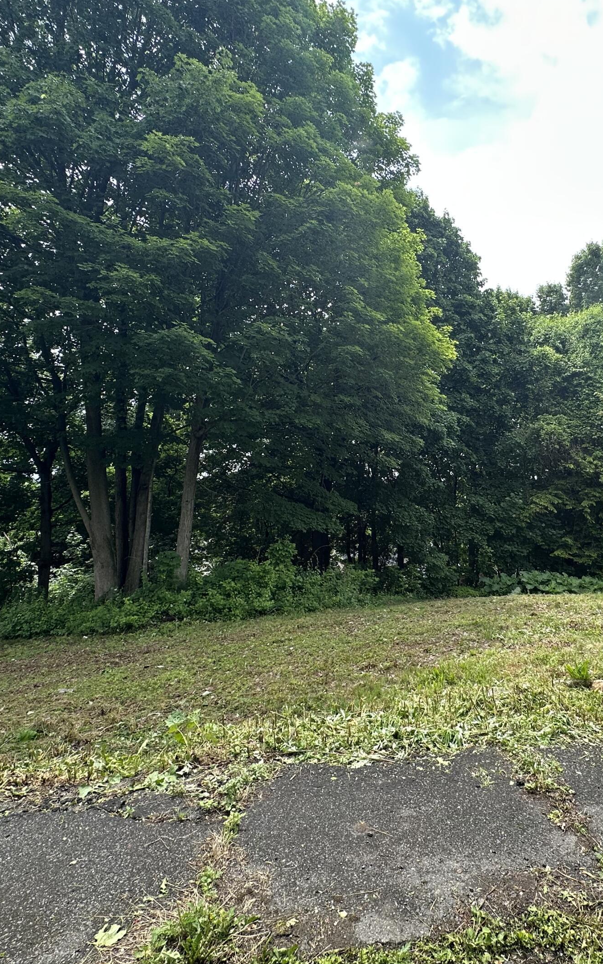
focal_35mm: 21
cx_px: 417
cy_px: 461
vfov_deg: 82.2
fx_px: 552
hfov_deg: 55.7
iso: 40
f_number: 2.2
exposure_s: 1/341
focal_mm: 2.22
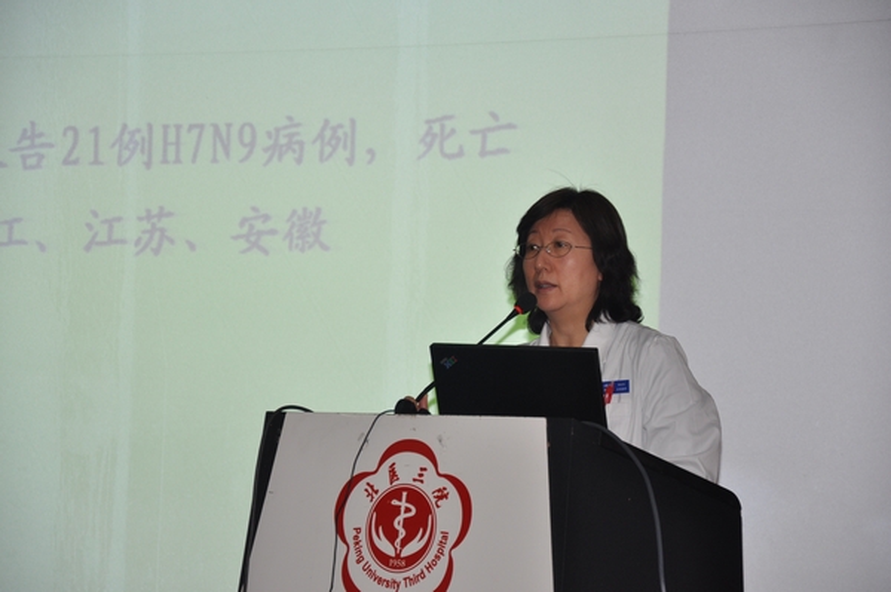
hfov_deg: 14.9
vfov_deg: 9.9
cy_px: 296
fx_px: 3413
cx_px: 446
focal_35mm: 138
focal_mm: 92
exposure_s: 1/60
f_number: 5.6
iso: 640
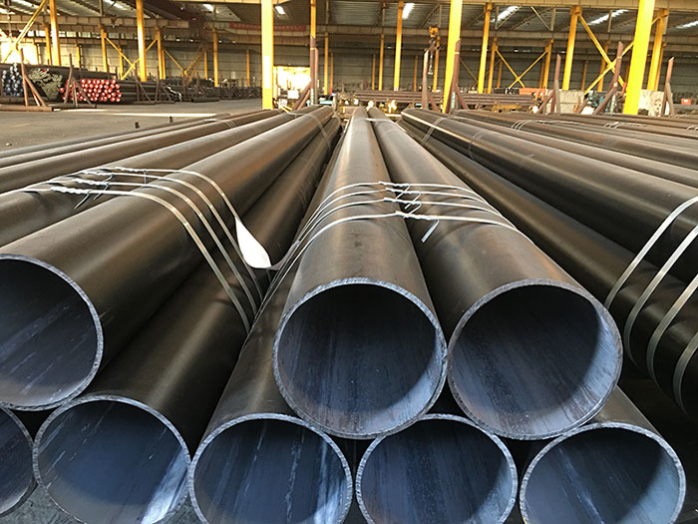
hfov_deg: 61.7
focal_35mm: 29
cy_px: 262
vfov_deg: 48.2
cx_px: 349
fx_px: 585
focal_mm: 4.15
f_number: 2.2
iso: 125
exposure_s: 1/8
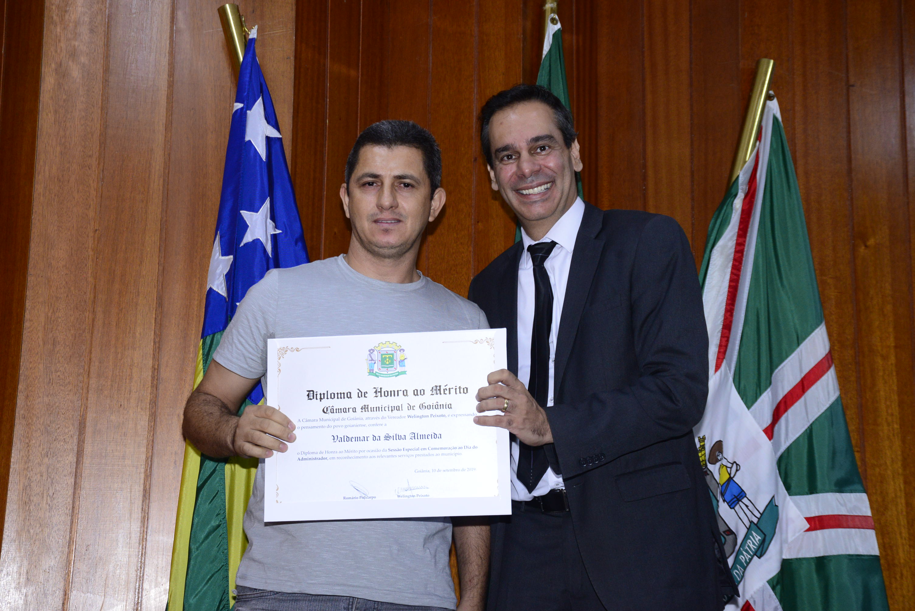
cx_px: 458
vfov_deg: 21.9
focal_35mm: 62
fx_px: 1576
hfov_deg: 32.4
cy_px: 306
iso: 2500
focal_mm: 62
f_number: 6.3
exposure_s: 1/125
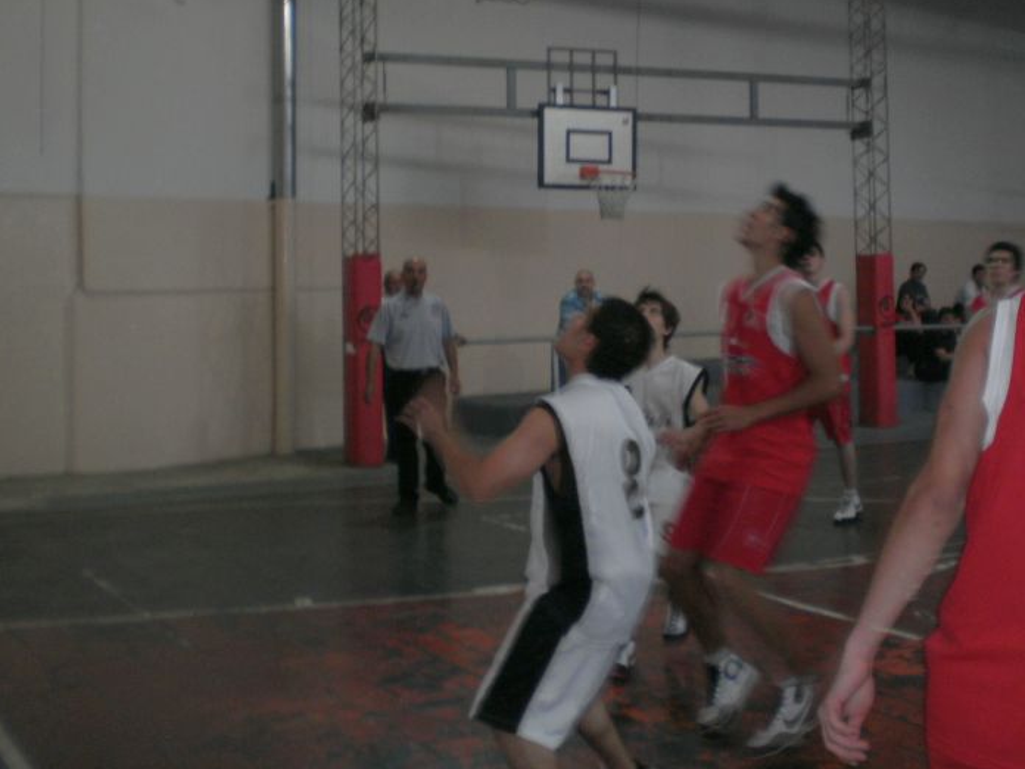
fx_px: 1569
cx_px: 530
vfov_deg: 27.3
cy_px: 227
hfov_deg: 36.2
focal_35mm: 53
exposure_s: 1/30
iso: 125
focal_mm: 6.3
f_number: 3.1
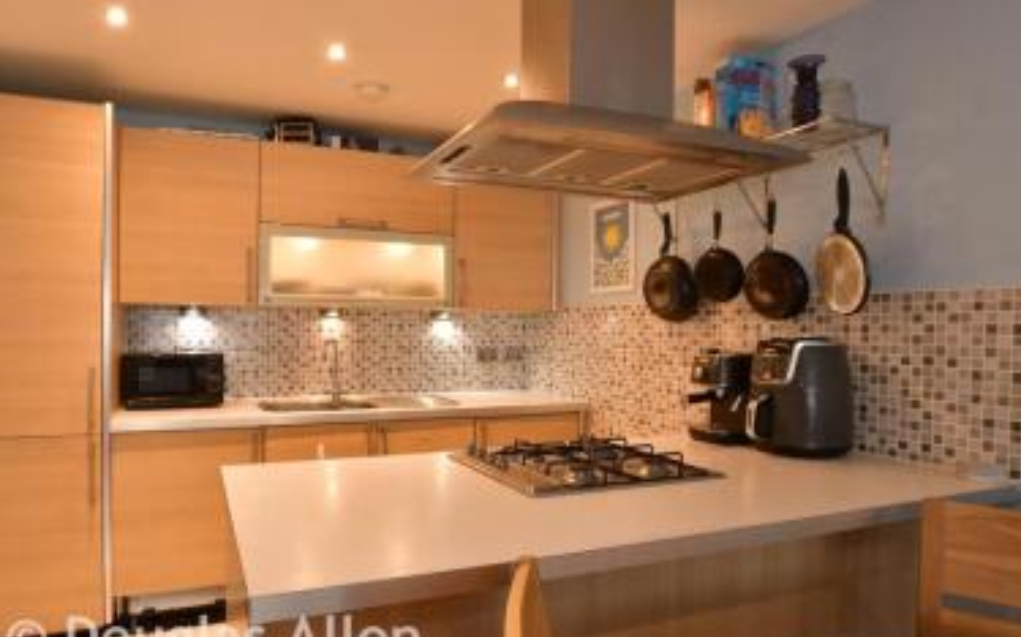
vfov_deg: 55.0
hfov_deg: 79.1
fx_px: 612
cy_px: 342
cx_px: 427
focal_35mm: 22
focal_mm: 11.5
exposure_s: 1/4
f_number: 8
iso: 250
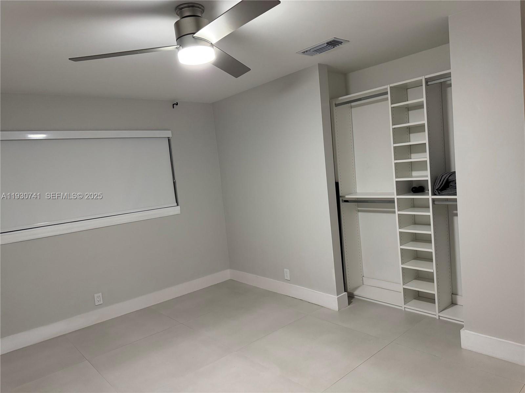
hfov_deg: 71.6
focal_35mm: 24
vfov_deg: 56.8
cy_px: 196
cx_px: 262
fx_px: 364
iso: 400
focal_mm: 6.76
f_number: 1.78
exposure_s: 1/60
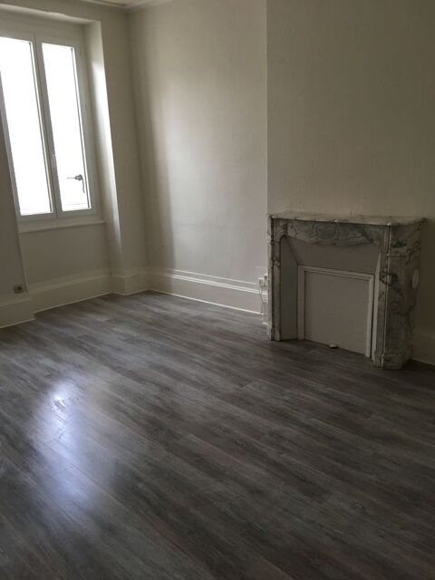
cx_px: 218
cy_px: 290
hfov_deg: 48.2
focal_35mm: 29
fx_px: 486
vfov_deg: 61.7
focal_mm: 4.15
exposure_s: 1/17
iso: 50
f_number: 2.2
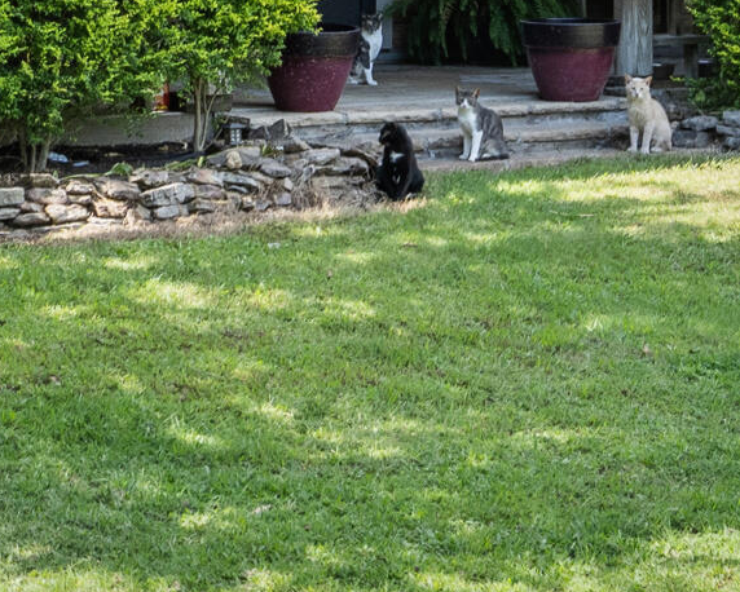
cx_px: 17
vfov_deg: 9.4
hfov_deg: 12.2
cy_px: -472
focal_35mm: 157
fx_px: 3440
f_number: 9
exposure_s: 1/100
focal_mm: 33
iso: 800
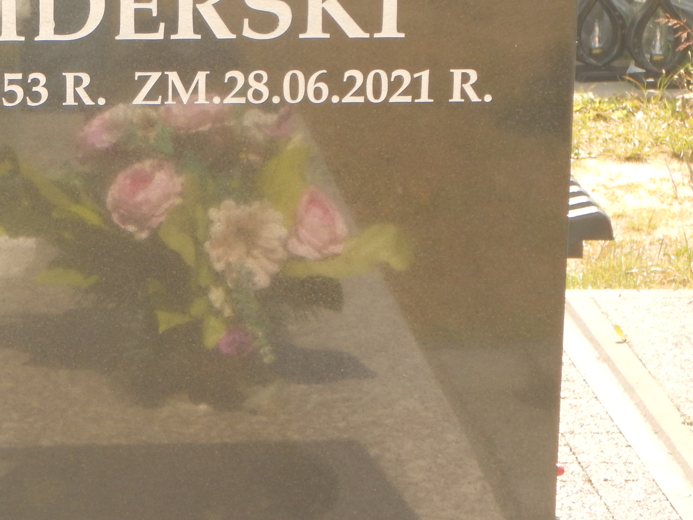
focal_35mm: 140
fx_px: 2803
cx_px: 2
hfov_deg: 13.9
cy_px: 171
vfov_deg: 10.6
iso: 125
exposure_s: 1/200
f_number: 4.5
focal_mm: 12
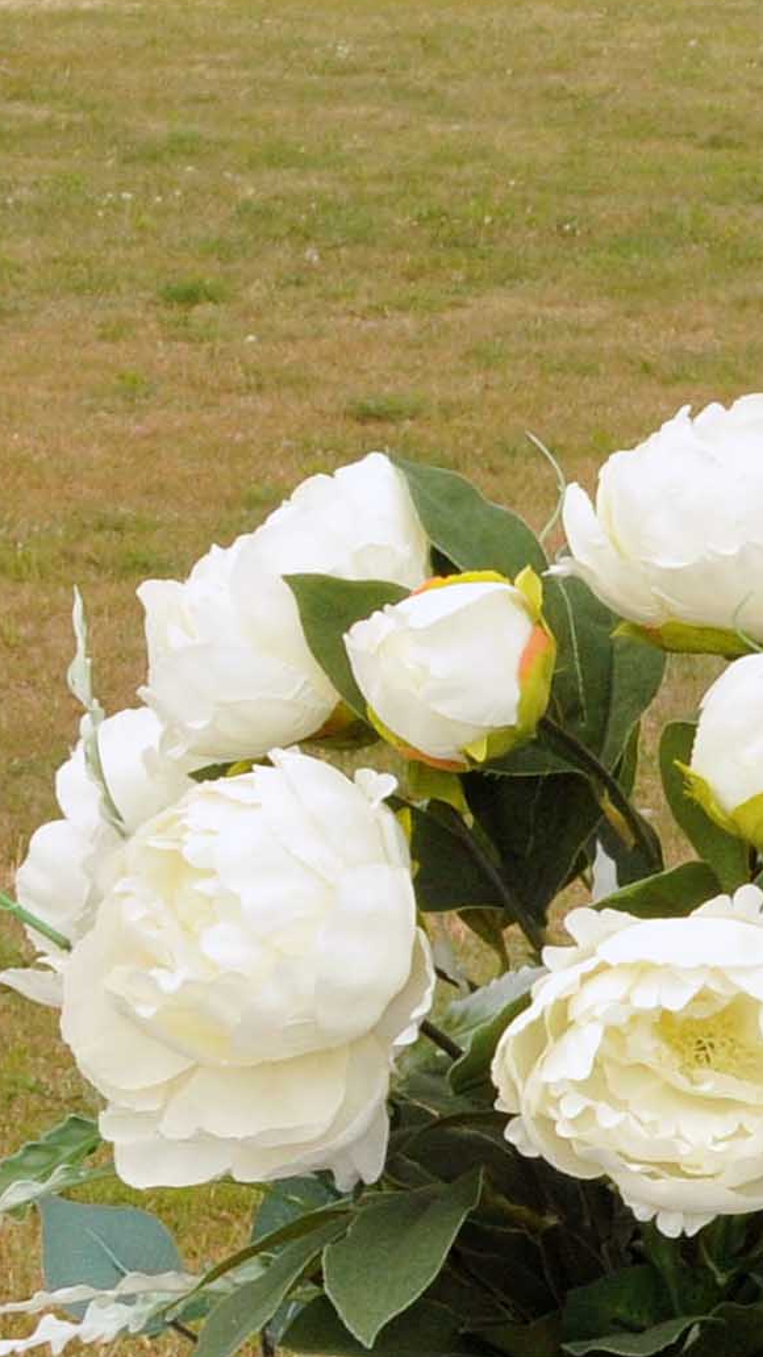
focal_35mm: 202
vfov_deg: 10.6
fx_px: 7276
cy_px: 1183
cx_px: 2430
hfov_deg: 5.6
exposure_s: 1/200
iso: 640
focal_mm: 31
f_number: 13
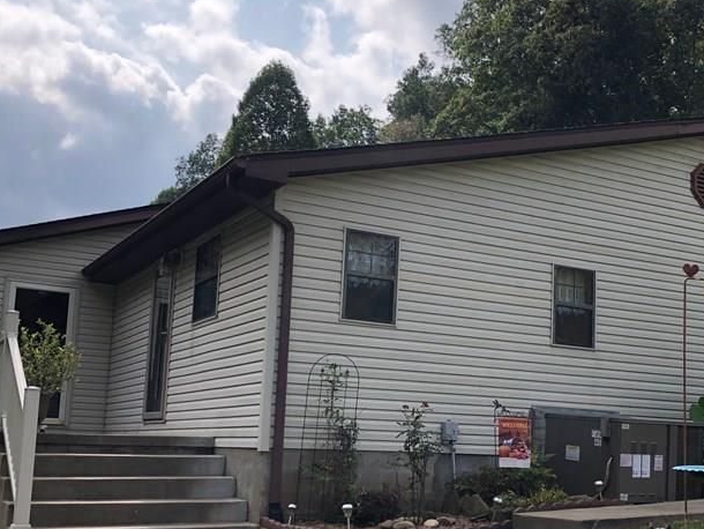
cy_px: 335
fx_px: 956
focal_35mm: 47
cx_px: 435
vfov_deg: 30.8
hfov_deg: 40.2
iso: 20
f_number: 1.8
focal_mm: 4
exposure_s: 1/1675
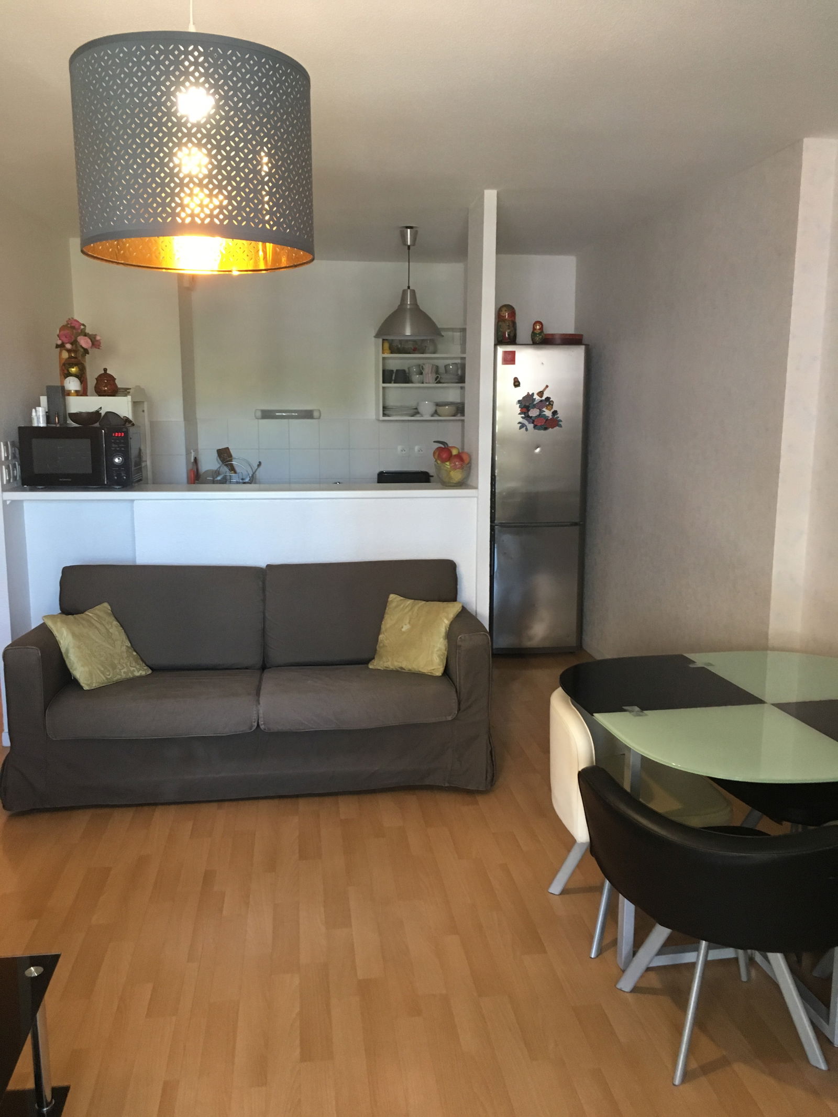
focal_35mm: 29
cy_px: 558
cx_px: 419
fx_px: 936
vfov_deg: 61.7
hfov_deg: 48.2
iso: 160
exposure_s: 1/33
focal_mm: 4.15
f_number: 2.2
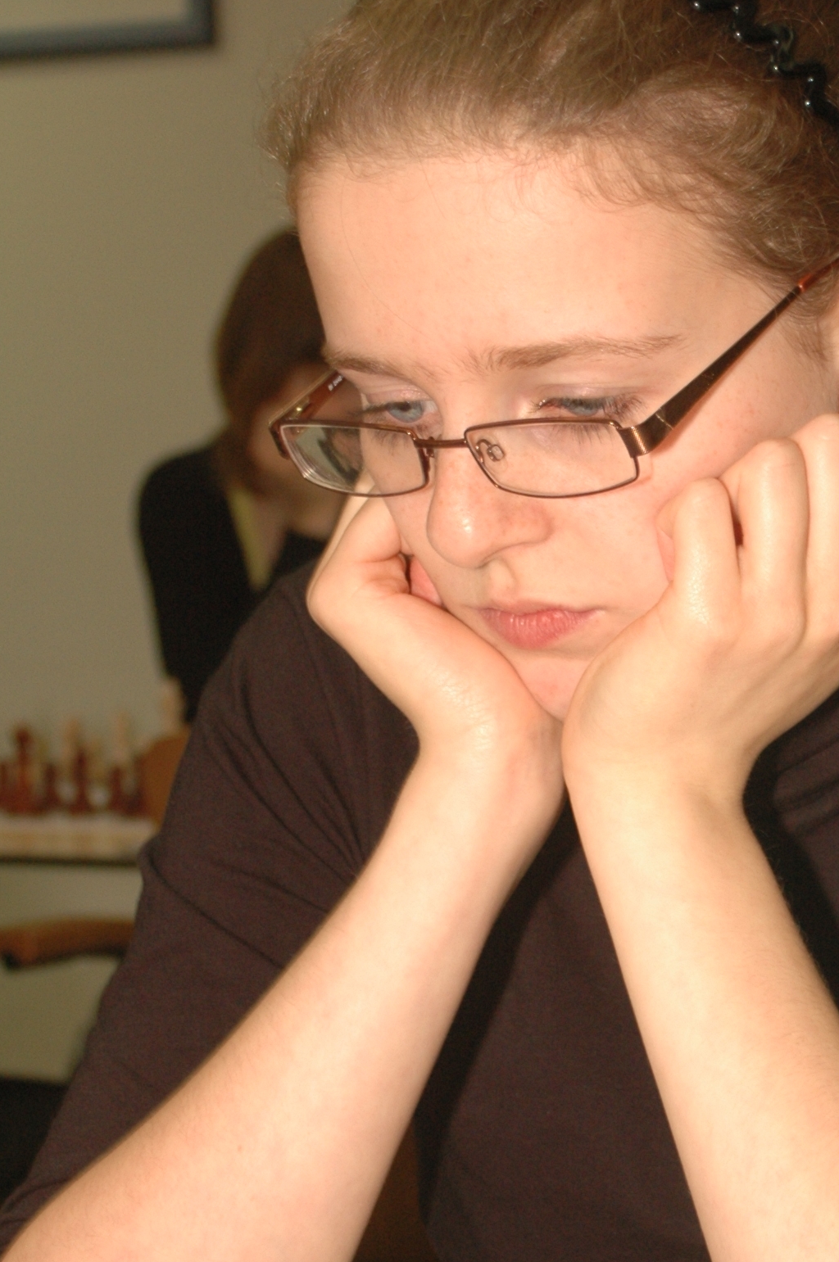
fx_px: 4309
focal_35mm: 123
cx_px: 773
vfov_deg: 16.6
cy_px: 902
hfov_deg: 11.0
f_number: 5.3
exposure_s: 1/60
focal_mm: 42
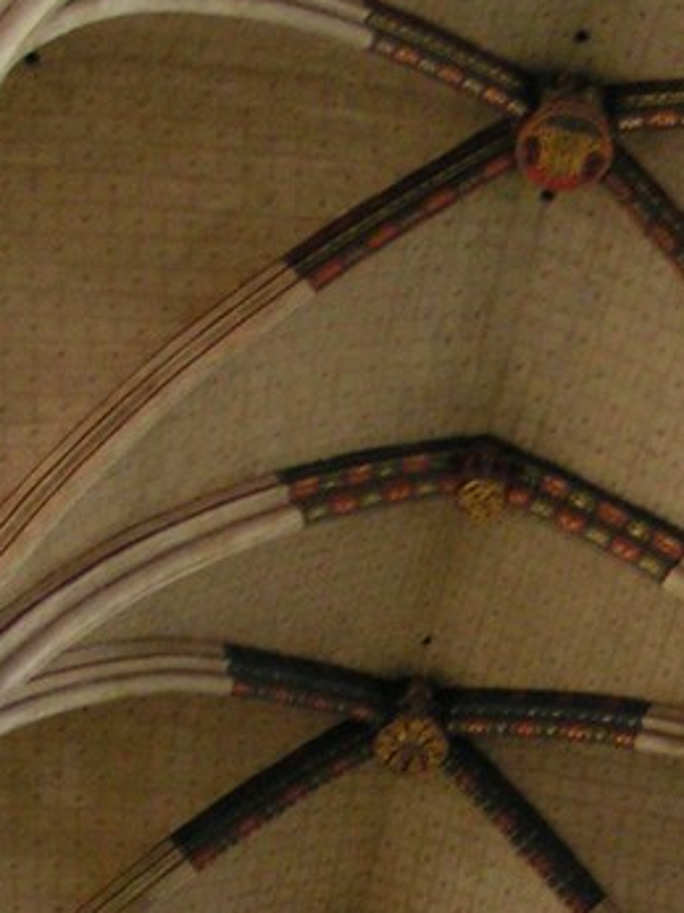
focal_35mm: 126
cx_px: 655
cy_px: 935
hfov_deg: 11.7
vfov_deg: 15.3
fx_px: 3322
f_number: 2.8
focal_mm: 6.3
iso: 200
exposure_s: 1/8
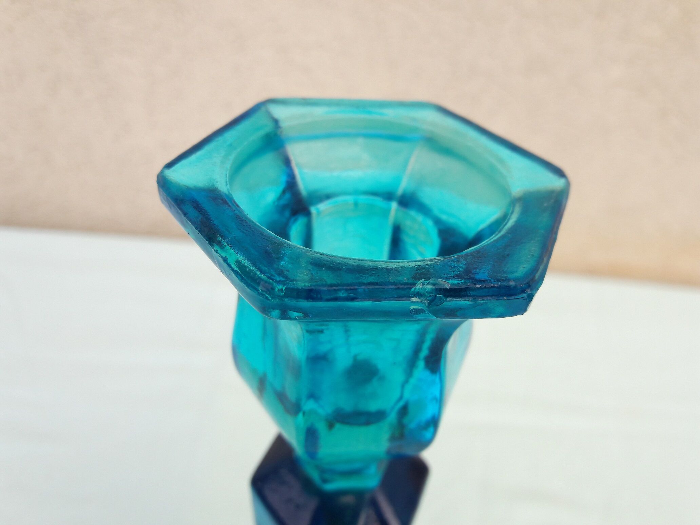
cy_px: 262
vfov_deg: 49.7
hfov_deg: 63.4
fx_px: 566
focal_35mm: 28
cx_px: 350
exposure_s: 1/225
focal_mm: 3.7
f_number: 1.9
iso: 40
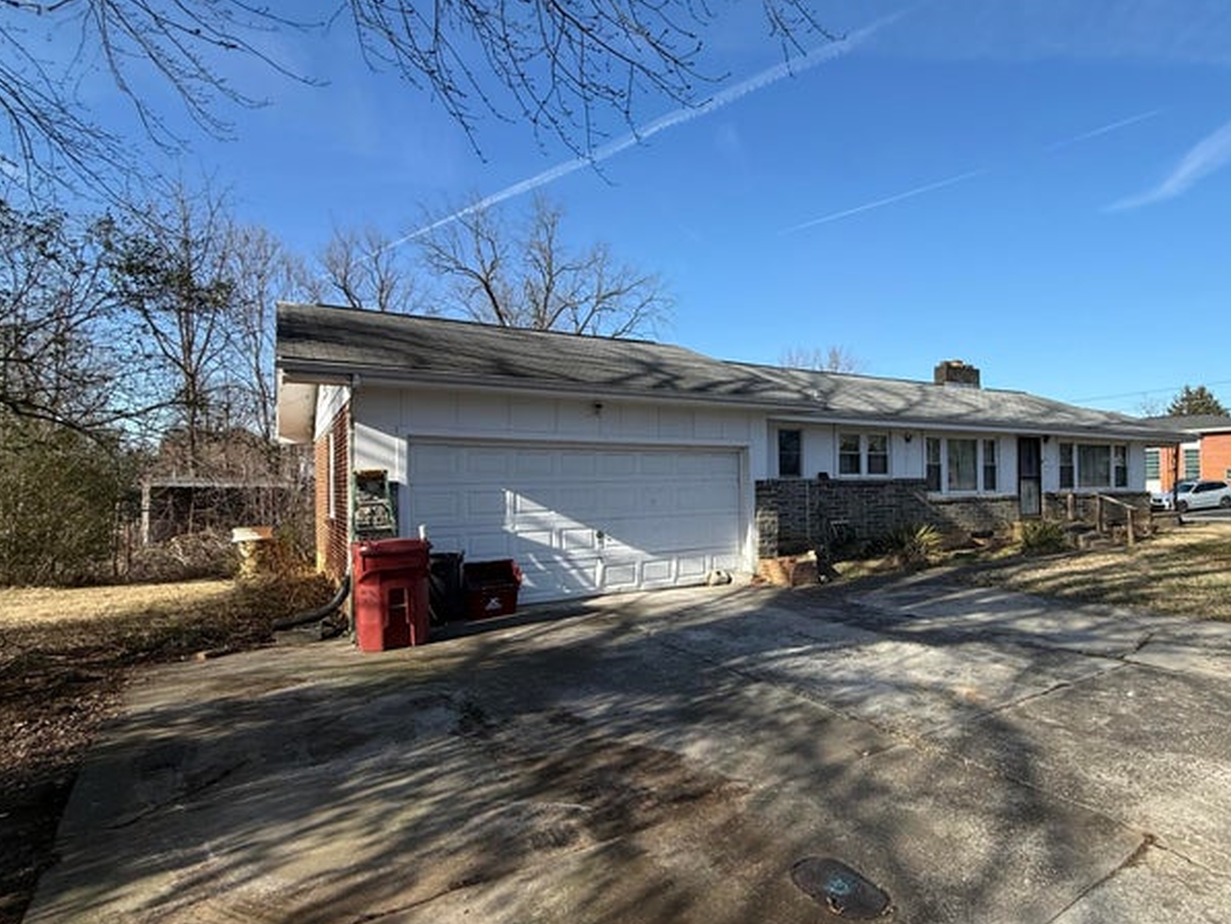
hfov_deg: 79.6
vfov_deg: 66.0
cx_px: 799
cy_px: 472
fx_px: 711
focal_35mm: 20
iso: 50
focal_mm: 2.22
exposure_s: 1/1211
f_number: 2.2
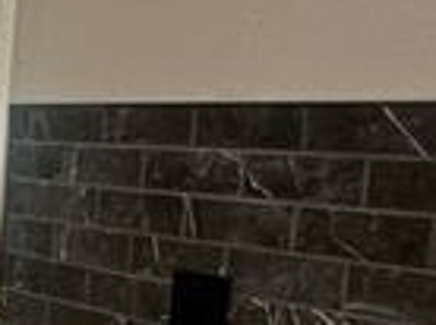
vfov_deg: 14.1
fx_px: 1308
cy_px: 262
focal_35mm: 104
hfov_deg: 12.4
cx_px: -749
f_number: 2.2
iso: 100
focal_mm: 2.22
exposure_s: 1/120
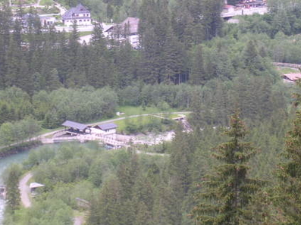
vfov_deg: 8.5
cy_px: 68
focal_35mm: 174
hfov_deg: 11.4
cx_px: 136
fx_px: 1512
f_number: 4.9
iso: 100
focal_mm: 17.4
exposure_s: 1/86.9
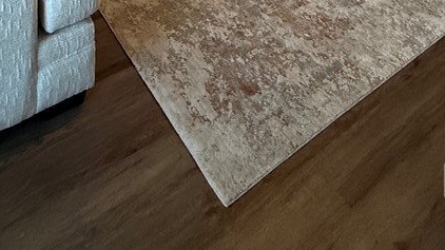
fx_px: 436
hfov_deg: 53.7
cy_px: -275
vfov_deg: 18.0
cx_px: 183
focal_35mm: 37
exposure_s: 1/60
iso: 400
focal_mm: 2.22
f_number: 2.2
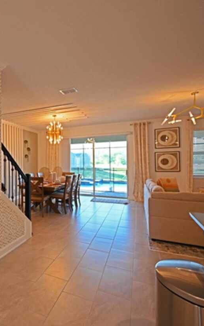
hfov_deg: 48.6
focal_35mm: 22
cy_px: 161
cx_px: 17
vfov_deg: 79.6
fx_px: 196
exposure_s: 1/160
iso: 400
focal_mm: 14
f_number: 2.8
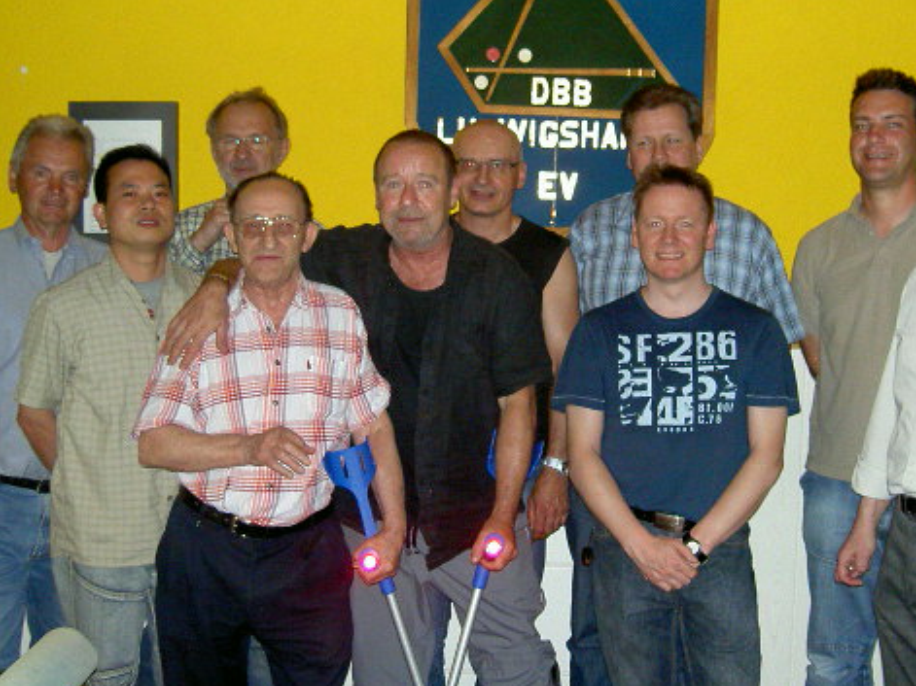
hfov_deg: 36.2
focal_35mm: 53
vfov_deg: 27.5
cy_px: 293
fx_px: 1402
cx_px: 496
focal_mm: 8
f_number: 2.8
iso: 100
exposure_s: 1/59.5
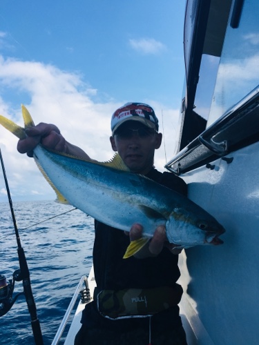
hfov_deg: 48.2
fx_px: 289
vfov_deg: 61.7
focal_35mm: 29
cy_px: 172
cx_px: 130
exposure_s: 1/1748
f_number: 2.2
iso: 25
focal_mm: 4.15
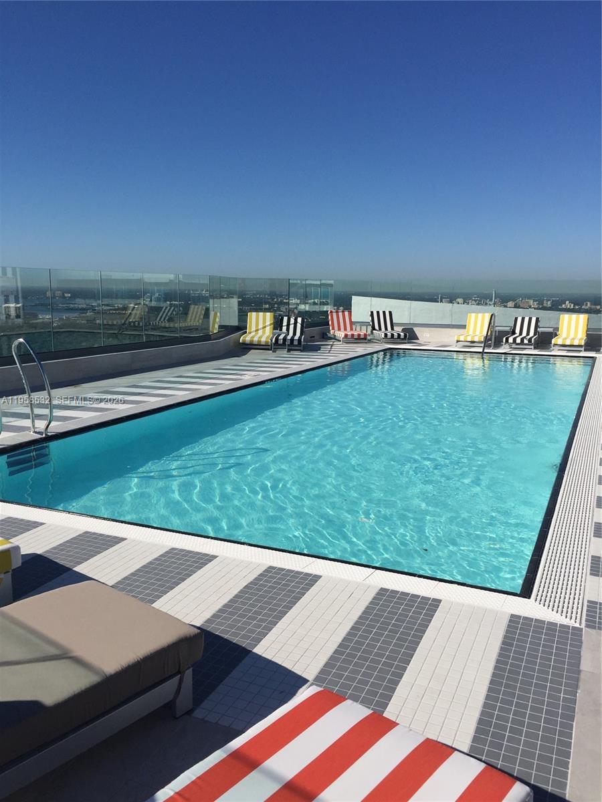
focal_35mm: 29
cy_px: 401
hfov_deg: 48.2
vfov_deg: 61.7
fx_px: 672
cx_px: 301
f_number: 2.2
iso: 32
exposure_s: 1/4950
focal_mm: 4.15
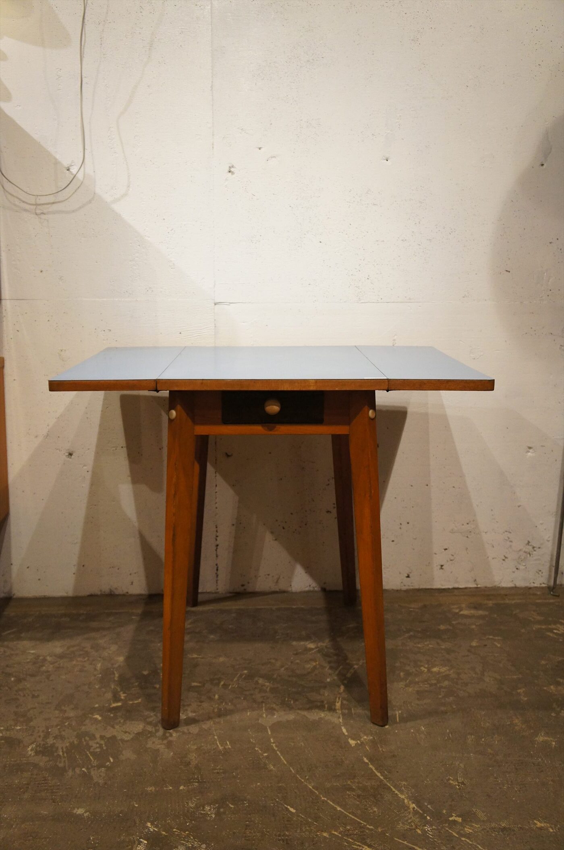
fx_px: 919
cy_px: 425
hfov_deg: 34.1
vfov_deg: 49.6
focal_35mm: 39
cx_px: 282
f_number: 4
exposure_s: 1/125
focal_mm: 26
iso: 1600
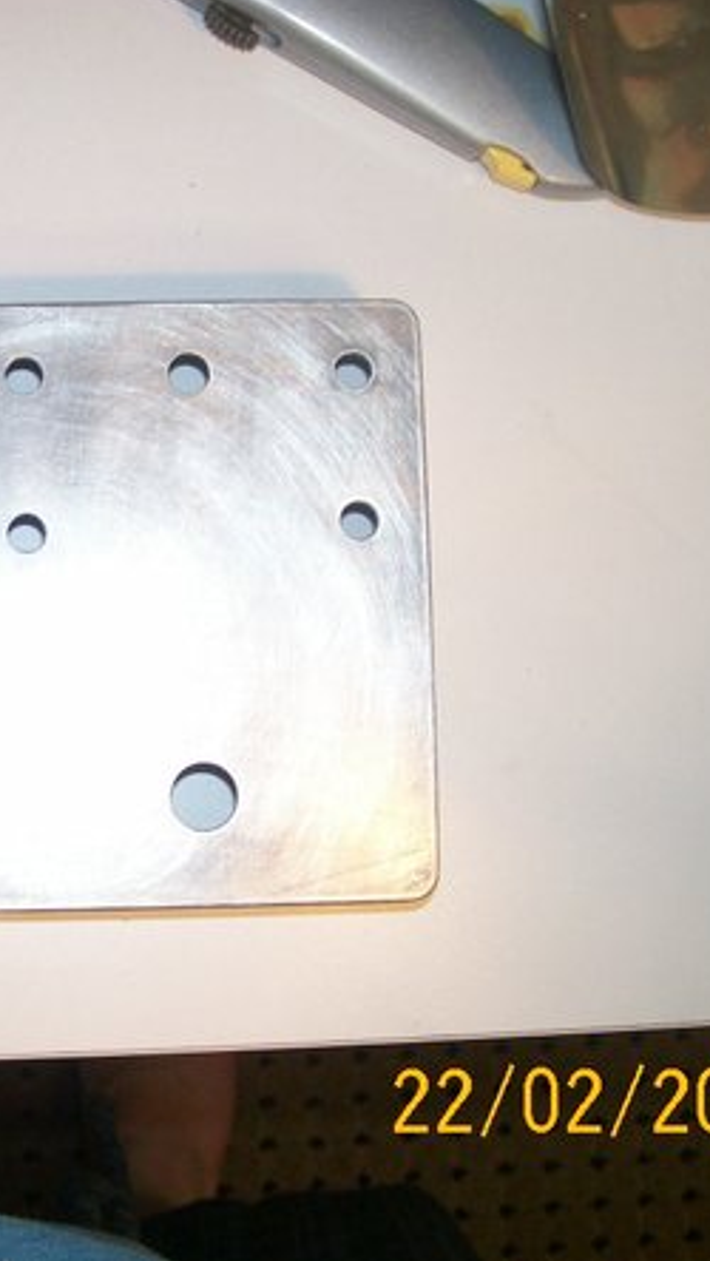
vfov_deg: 39.2
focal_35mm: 53
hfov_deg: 22.1
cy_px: 625
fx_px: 1773
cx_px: 57
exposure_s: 1/64
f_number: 2.7
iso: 80
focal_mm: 6
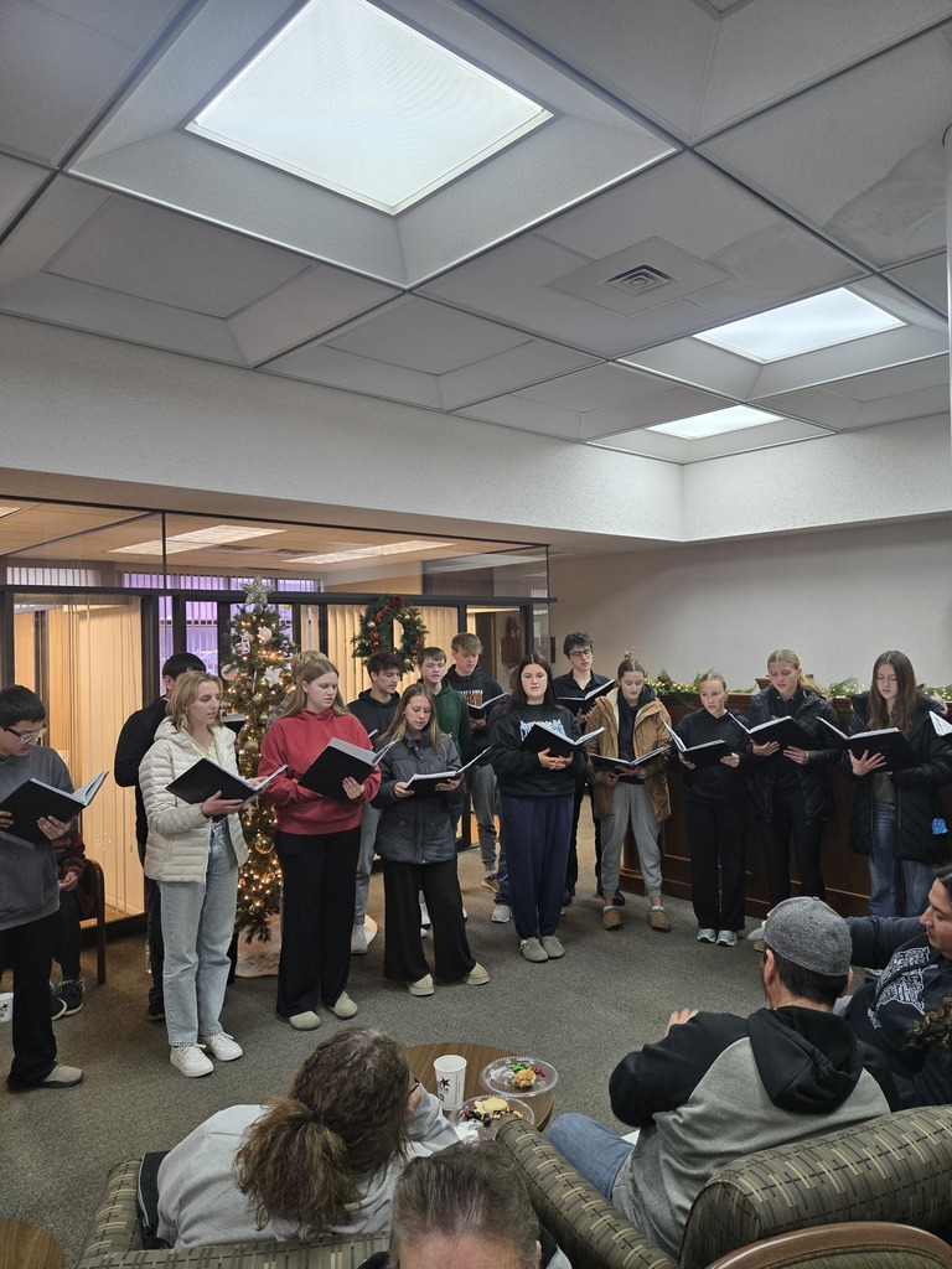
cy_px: 634
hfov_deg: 58.9
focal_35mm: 23
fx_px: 843
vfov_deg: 73.9
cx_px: 476
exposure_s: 1/120
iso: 160
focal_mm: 5.4
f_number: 1.8
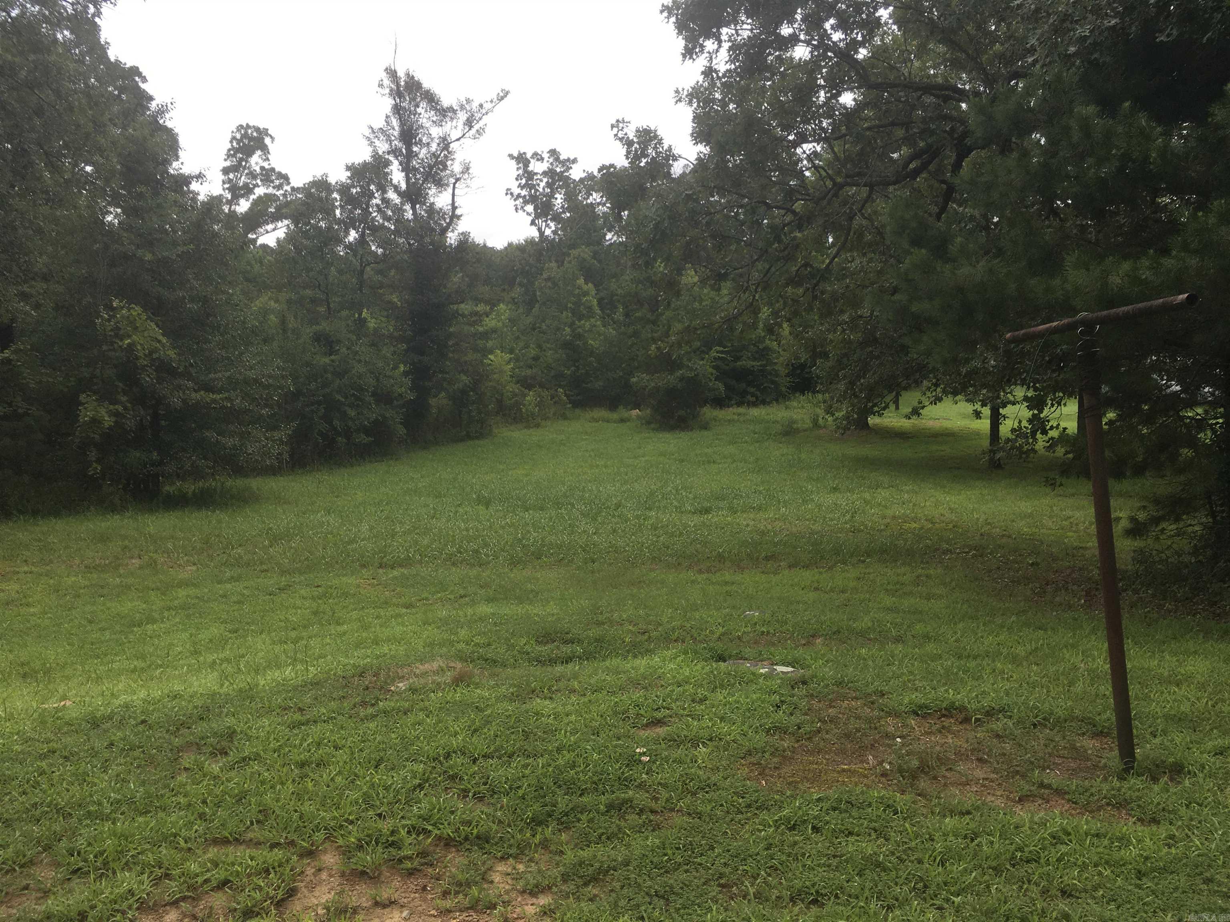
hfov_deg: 61.7
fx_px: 1030
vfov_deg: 48.2
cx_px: 615
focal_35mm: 29
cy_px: 461
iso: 25
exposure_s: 1/523
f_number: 2.2
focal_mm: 4.15
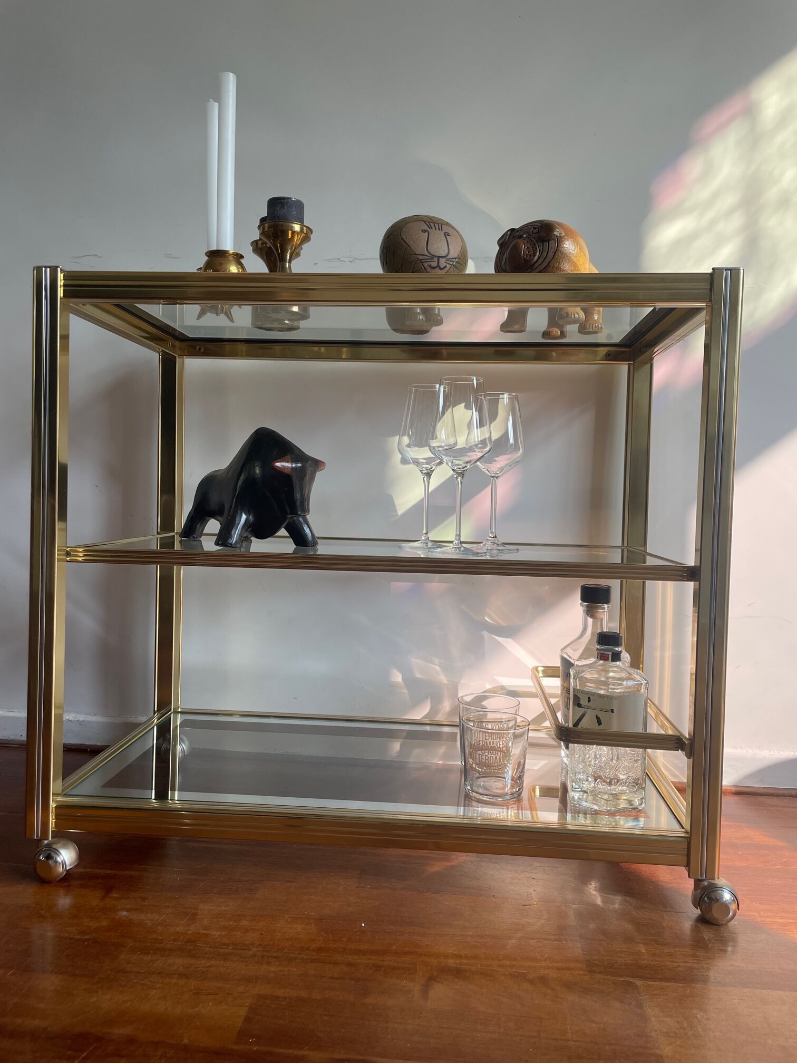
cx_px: 398
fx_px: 798
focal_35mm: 26
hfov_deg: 53.1
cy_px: 532
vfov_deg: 67.3
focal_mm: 4.2
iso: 32
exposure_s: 1/294
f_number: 1.6
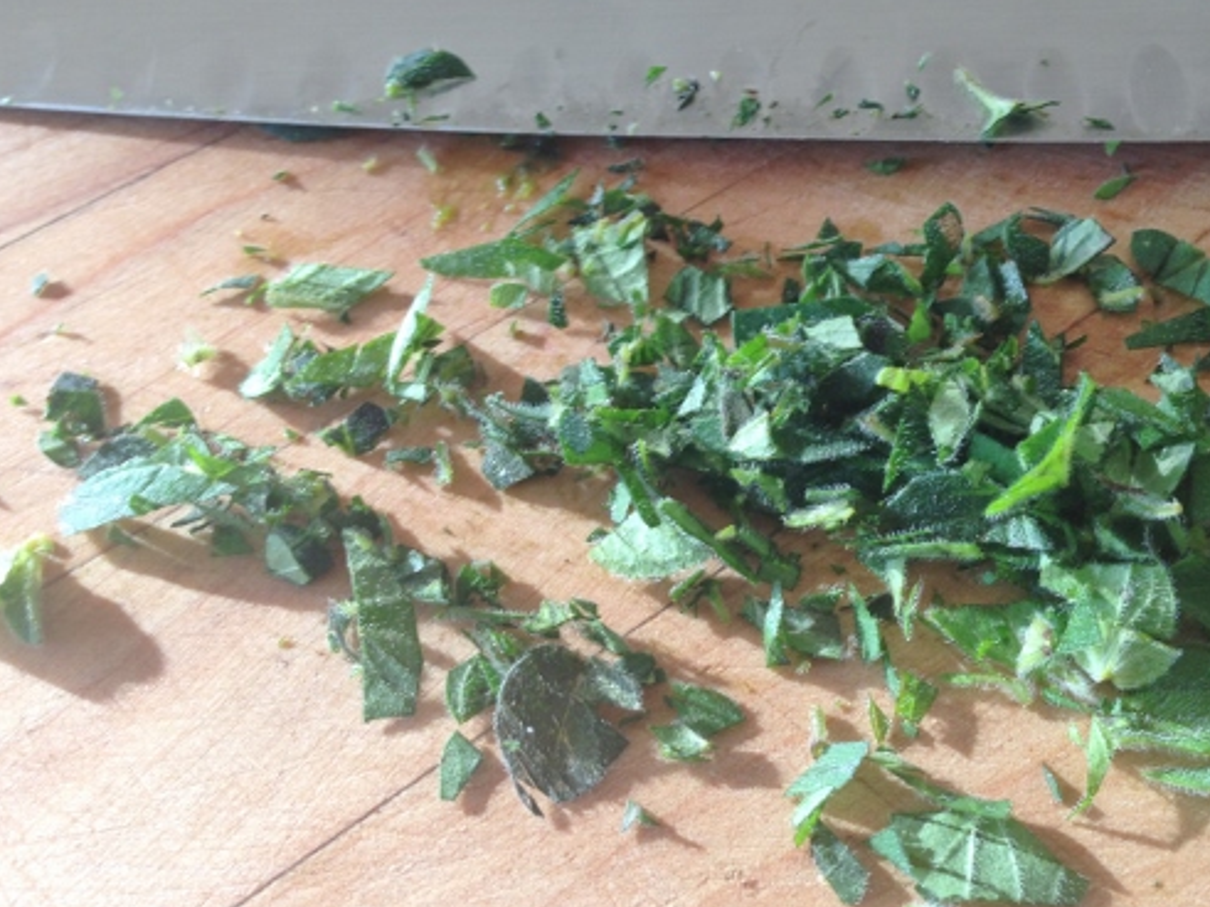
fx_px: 1503
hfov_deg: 43.6
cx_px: 727
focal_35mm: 43
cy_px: 426
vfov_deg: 33.6
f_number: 2.4
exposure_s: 1/20
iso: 50
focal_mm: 4.12
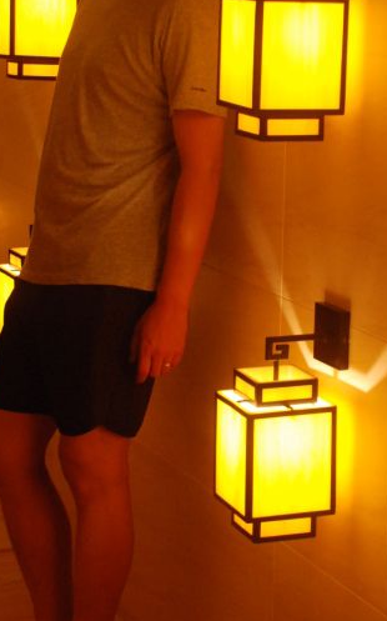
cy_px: 305
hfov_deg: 12.9
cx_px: 252
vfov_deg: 20.6
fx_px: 1707
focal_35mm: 101
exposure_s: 1/50
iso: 1000
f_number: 4.2
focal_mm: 32
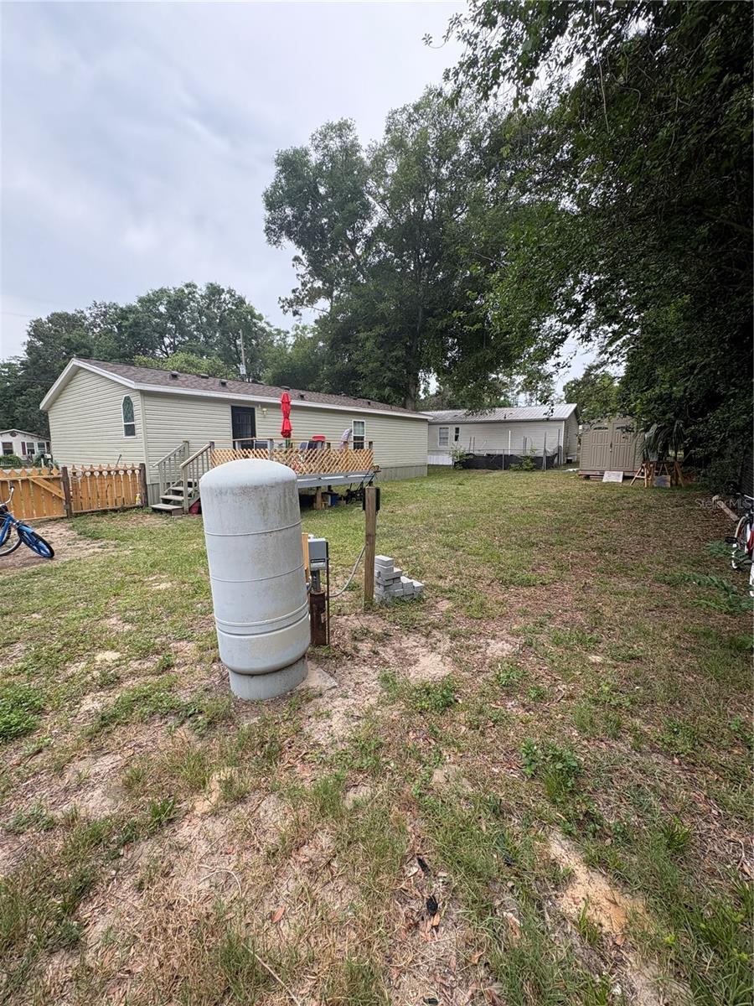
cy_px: 503
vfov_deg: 102.1
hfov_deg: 85.7
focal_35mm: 14
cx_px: 377
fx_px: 407
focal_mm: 2.22
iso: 64
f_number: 2.2
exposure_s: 1/401
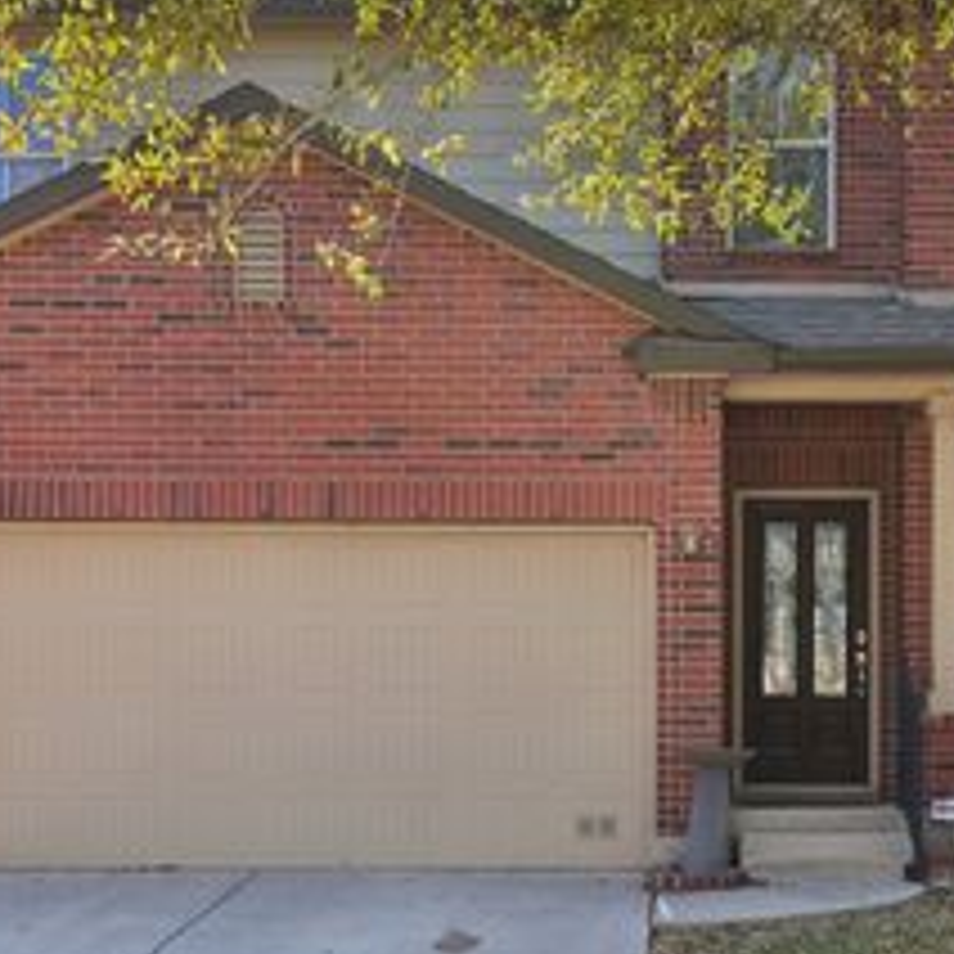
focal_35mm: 62
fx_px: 1933
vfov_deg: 27.7
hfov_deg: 27.4
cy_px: 439
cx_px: 702
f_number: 8
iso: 200
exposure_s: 1/125
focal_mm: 31
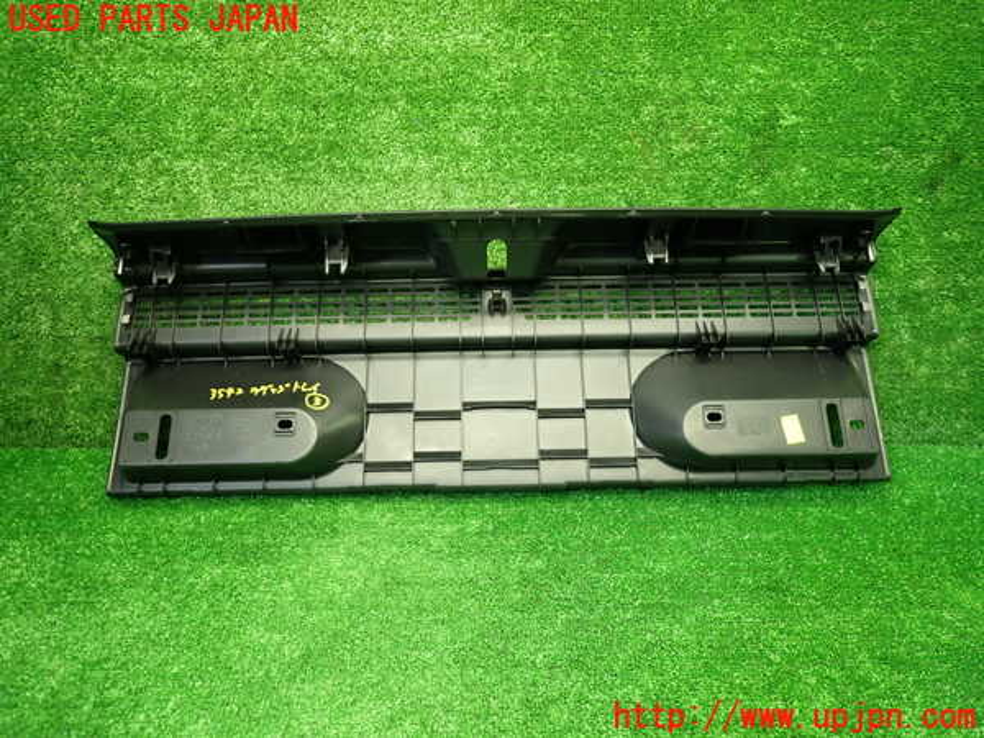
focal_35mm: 25
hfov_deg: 69.4
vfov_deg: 54.9
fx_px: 711
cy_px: 369
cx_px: 492
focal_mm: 4.5
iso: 200
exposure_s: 1/30
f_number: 2
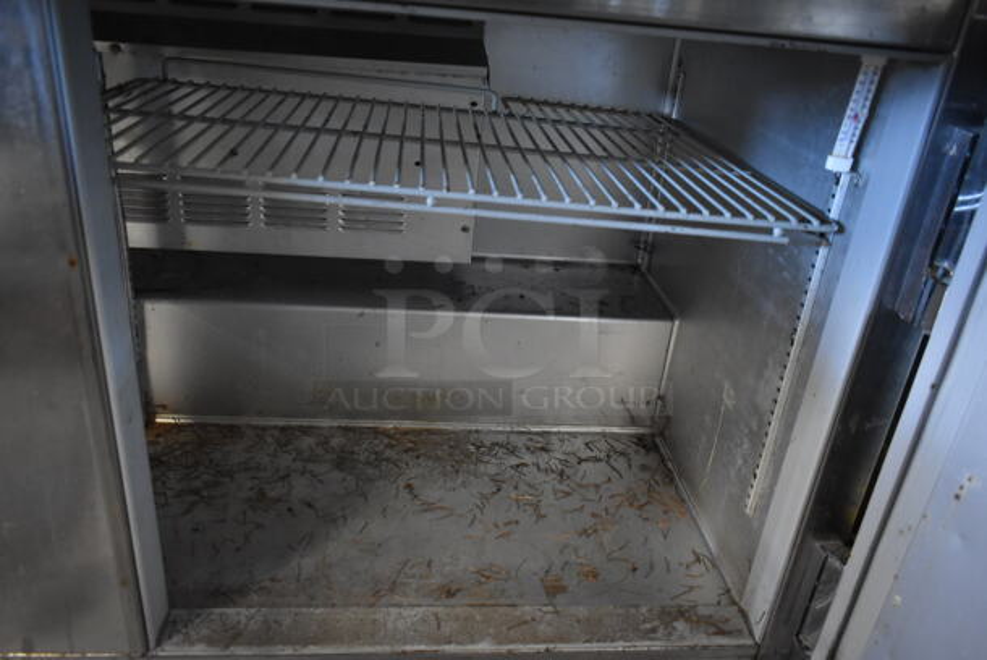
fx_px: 741
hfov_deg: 67.3
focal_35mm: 27
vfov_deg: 48.0
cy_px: 330
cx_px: 494
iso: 2200
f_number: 3.5
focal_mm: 18
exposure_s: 1/30
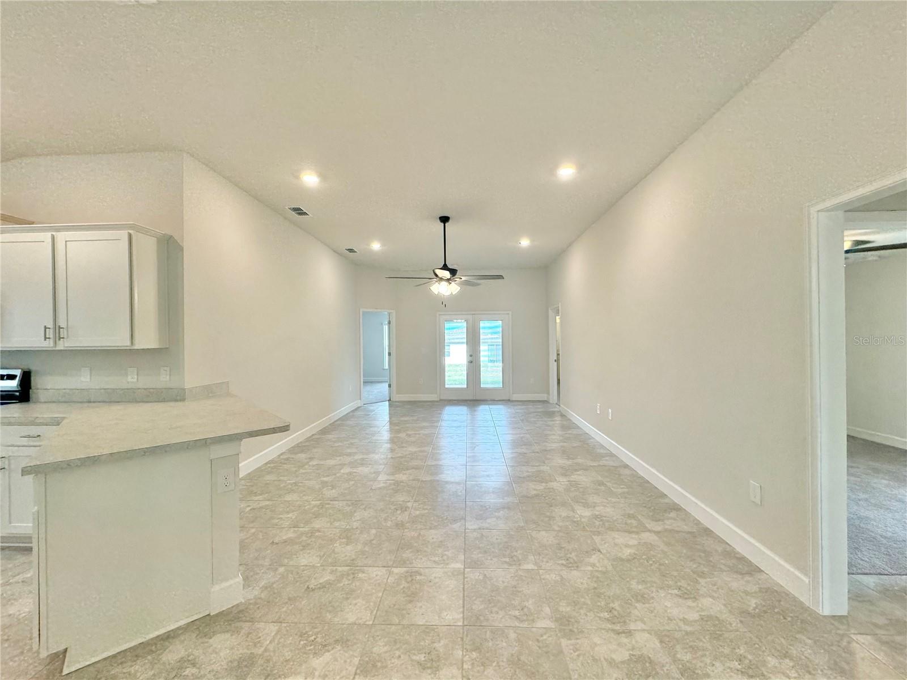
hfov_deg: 102.1
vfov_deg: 85.7
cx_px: 454
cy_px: 340
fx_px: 367
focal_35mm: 14
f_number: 2.2
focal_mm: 2.22
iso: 200
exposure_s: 1/120
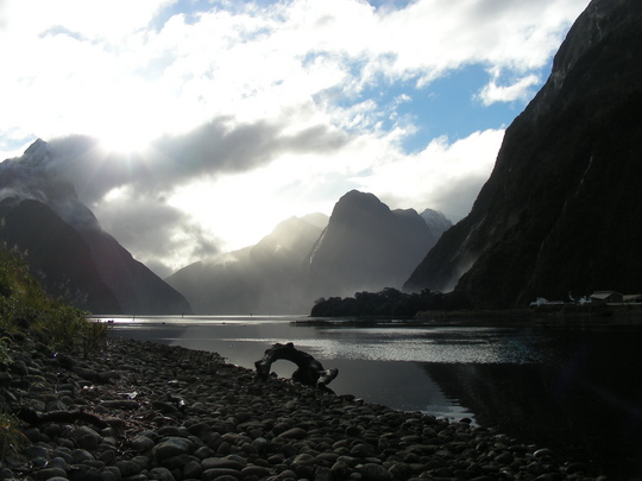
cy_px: 240
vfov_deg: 37.7
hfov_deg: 49.0
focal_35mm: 38
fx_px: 705
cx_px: 321
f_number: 4
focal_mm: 6.3
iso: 70
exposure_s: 1/913
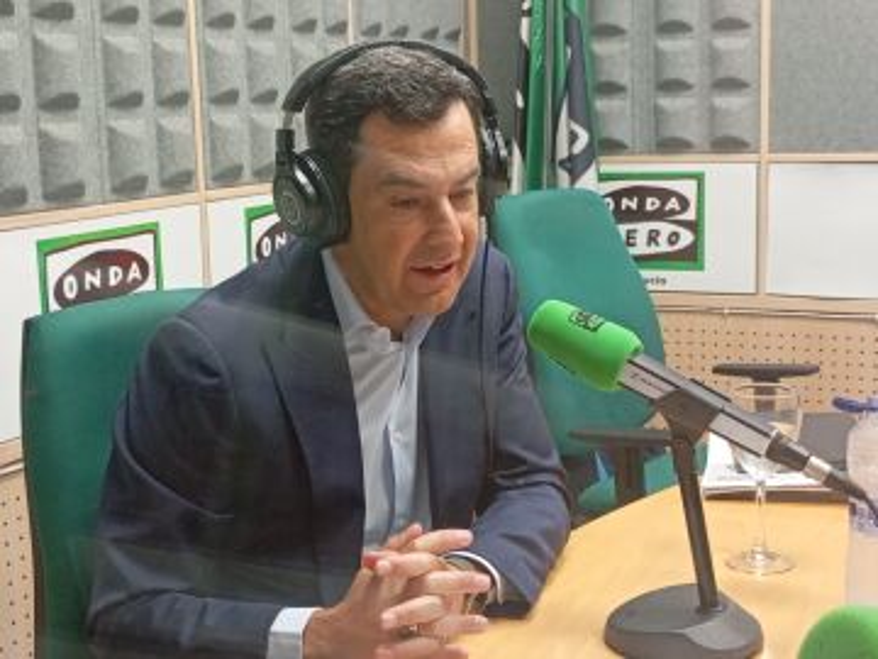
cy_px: 330
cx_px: 439
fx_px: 1395
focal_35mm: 55
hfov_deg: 34.9
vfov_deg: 26.6
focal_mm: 4.27
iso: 862
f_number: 1.8
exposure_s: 1/33.3
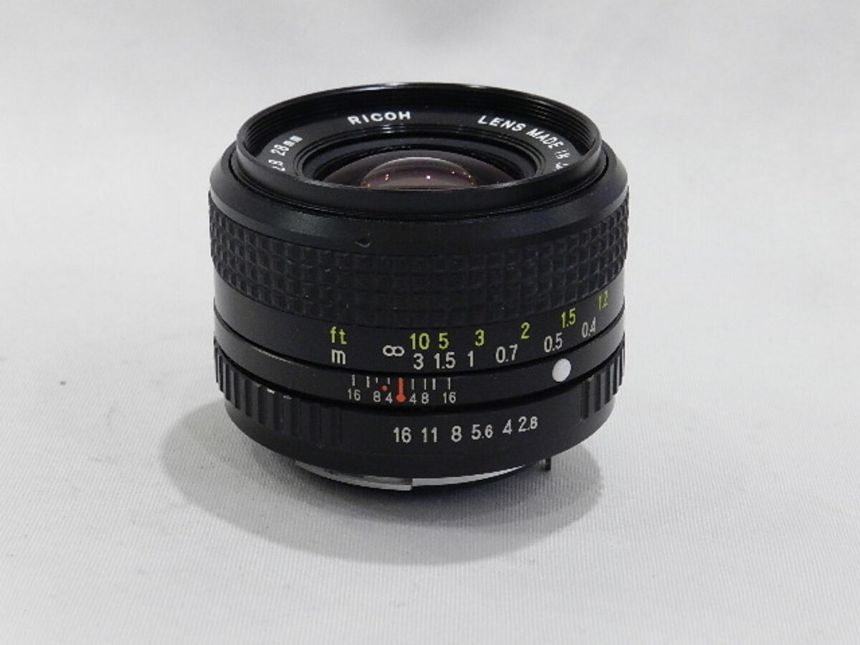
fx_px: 2087
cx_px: 430
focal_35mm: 84
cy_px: 322
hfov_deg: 23.3
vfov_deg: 17.6
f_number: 4.4
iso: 800
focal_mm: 14.9
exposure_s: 1/80
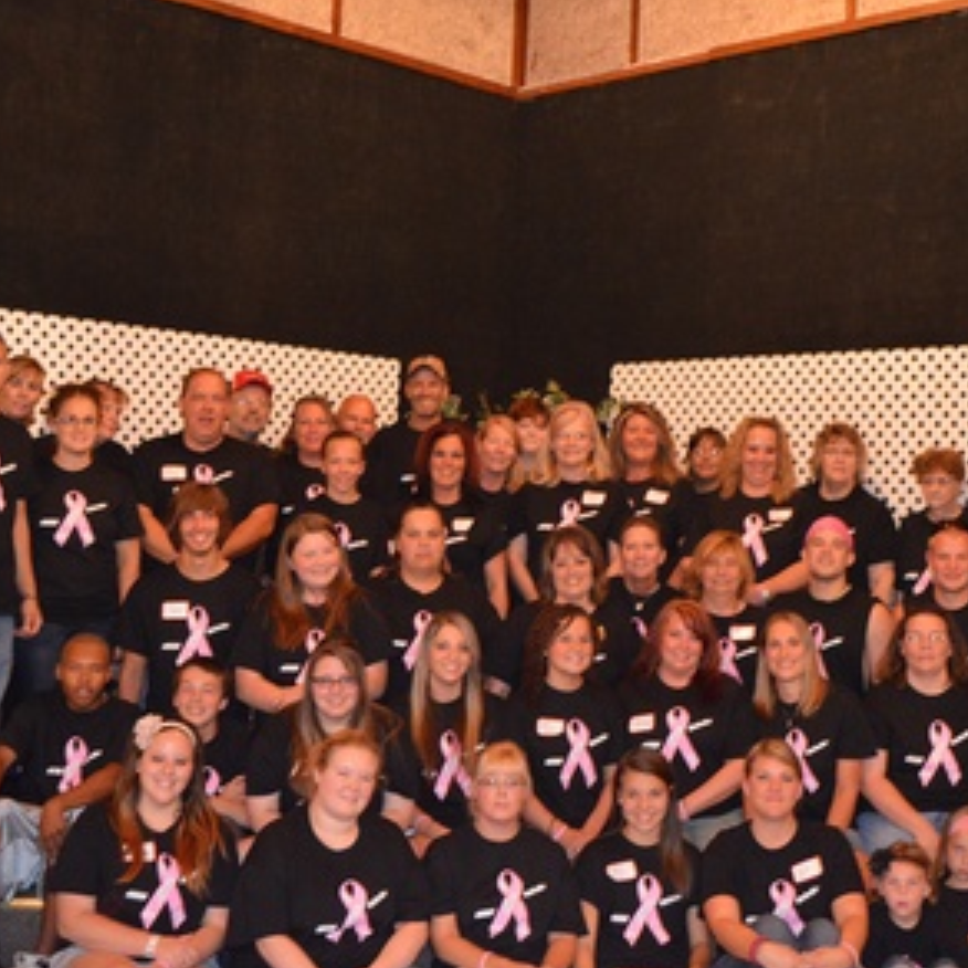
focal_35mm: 51
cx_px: 534
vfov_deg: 33.4
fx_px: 1614
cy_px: 482
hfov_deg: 33.4
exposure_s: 1/30
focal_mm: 26
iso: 3200
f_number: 4.2
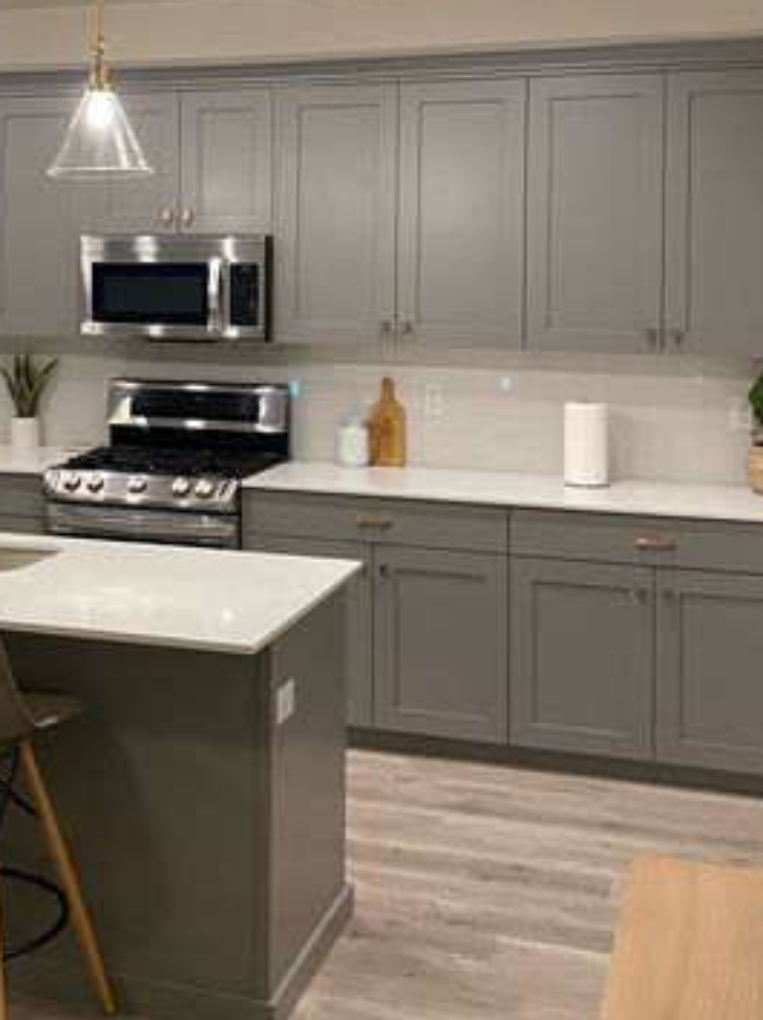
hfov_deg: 29.1
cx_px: 179
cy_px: 278
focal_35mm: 49
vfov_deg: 38.1
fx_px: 1442
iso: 125
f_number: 1.8
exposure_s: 1/60
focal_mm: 4.25
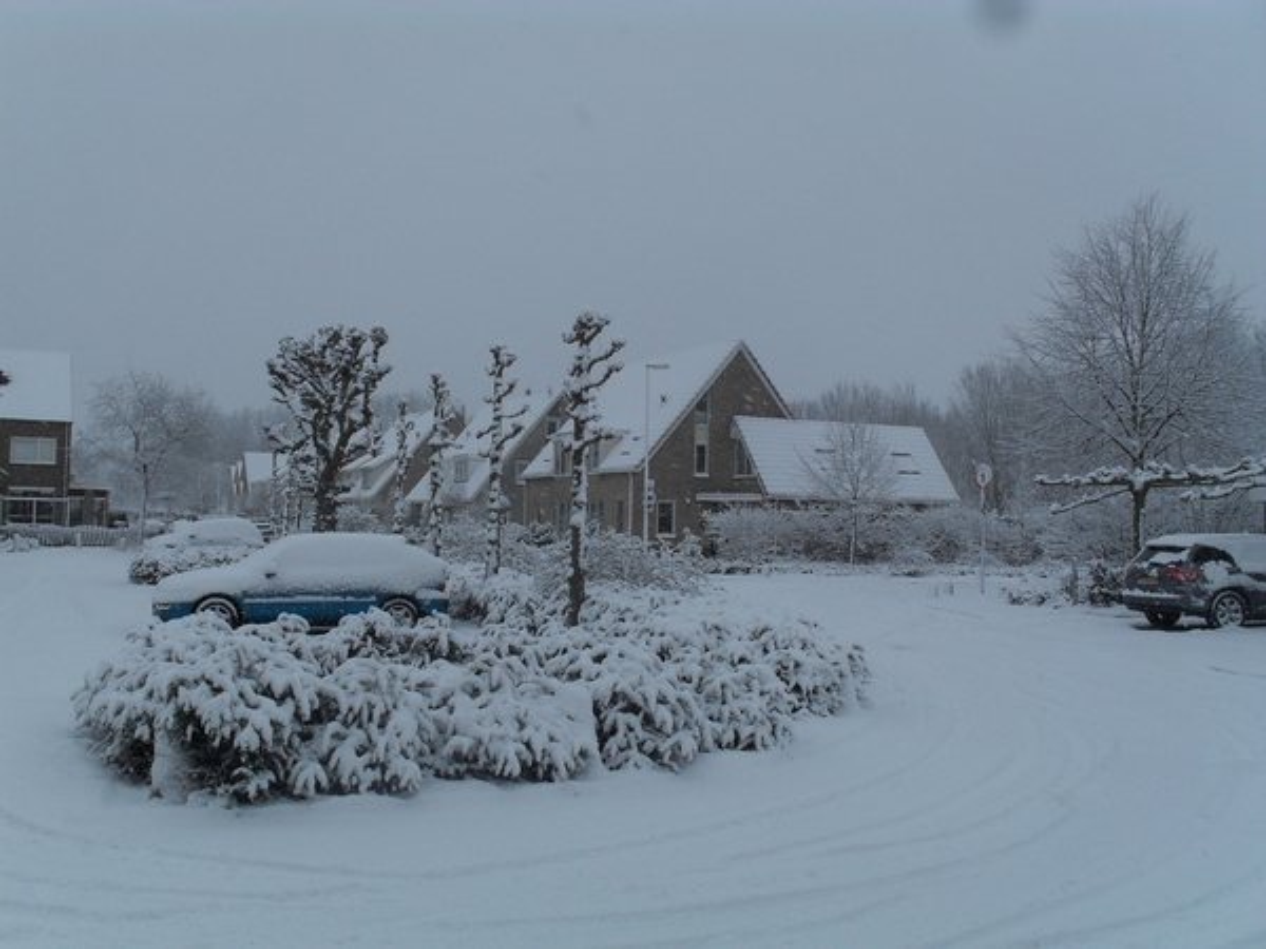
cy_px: 474
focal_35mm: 35
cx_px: 633
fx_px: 1280
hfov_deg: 52.6
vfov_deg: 40.7
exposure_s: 1/180
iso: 100
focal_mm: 6.3
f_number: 8.4
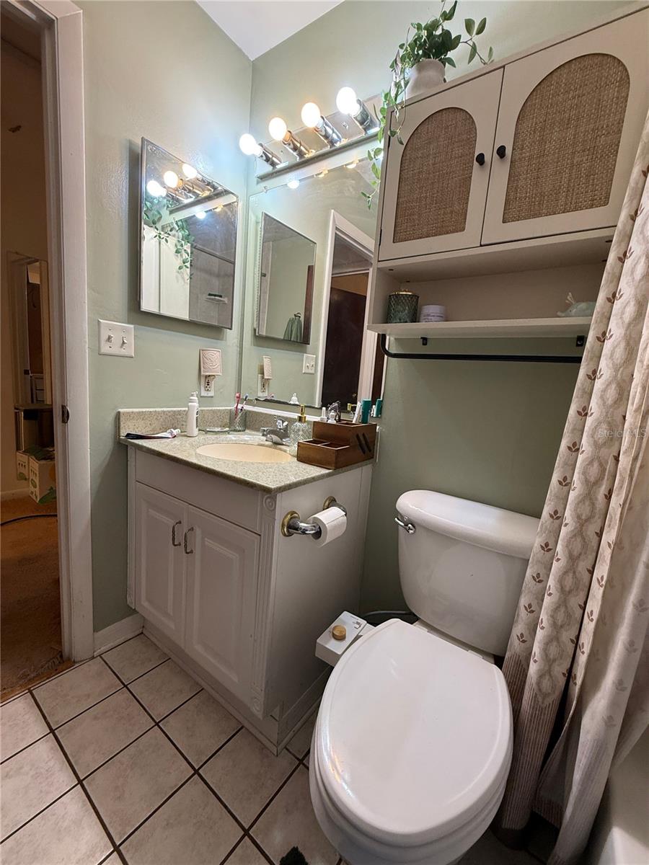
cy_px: 432
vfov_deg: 102.1
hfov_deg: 85.7
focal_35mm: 14
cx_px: 324
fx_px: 350
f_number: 2.2
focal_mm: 2.22
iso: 200
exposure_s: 1/60
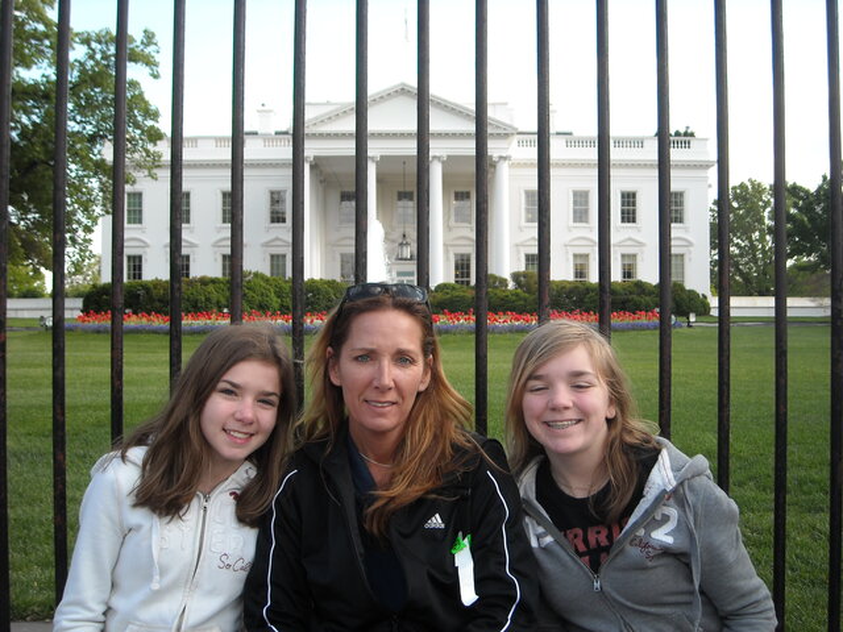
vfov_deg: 32.9
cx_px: 422
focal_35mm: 44
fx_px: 1072
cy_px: 316
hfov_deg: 42.9
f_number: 3.1
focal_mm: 7.1
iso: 64
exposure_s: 1/201
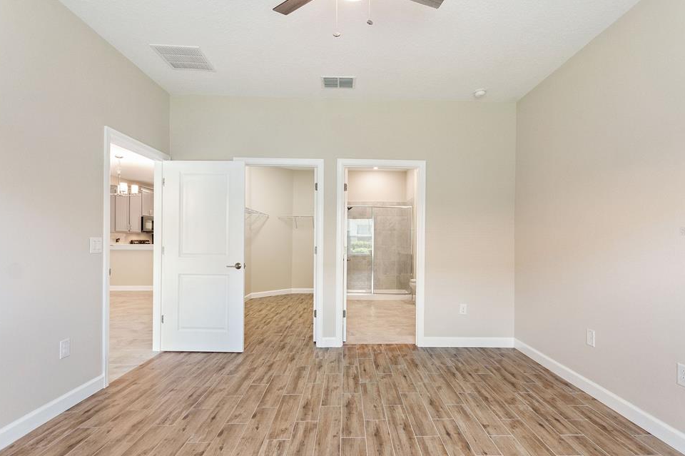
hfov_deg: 96.7
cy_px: 231
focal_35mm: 16
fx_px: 304
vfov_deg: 73.7
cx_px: 355
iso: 400
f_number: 4.5
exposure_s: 1/10
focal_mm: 10
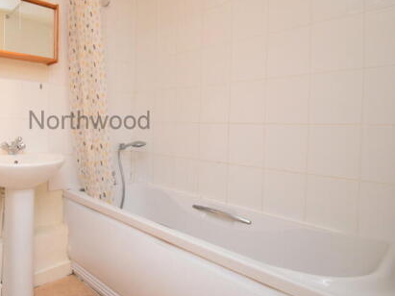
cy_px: 116
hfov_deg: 68.4
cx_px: 92
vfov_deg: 58.3
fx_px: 262
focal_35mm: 23
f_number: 6.7
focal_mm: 10
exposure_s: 1/60
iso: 2200
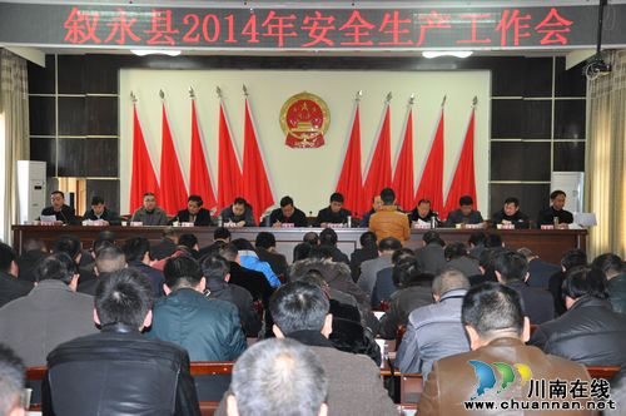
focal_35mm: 52
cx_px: 313
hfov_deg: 37.9
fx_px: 912
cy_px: 208
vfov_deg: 25.7
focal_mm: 35
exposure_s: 1/60
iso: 800
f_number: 4.5
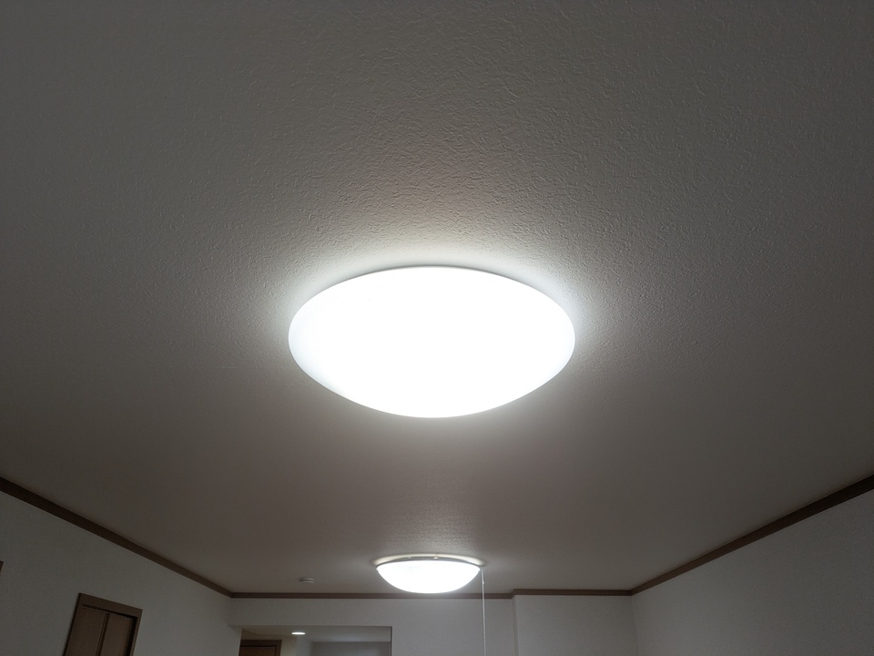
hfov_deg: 69.4
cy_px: 328
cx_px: 437
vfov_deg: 54.9
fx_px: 631
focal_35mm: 25
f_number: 1.89
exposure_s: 1/120
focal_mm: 5.43
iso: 166
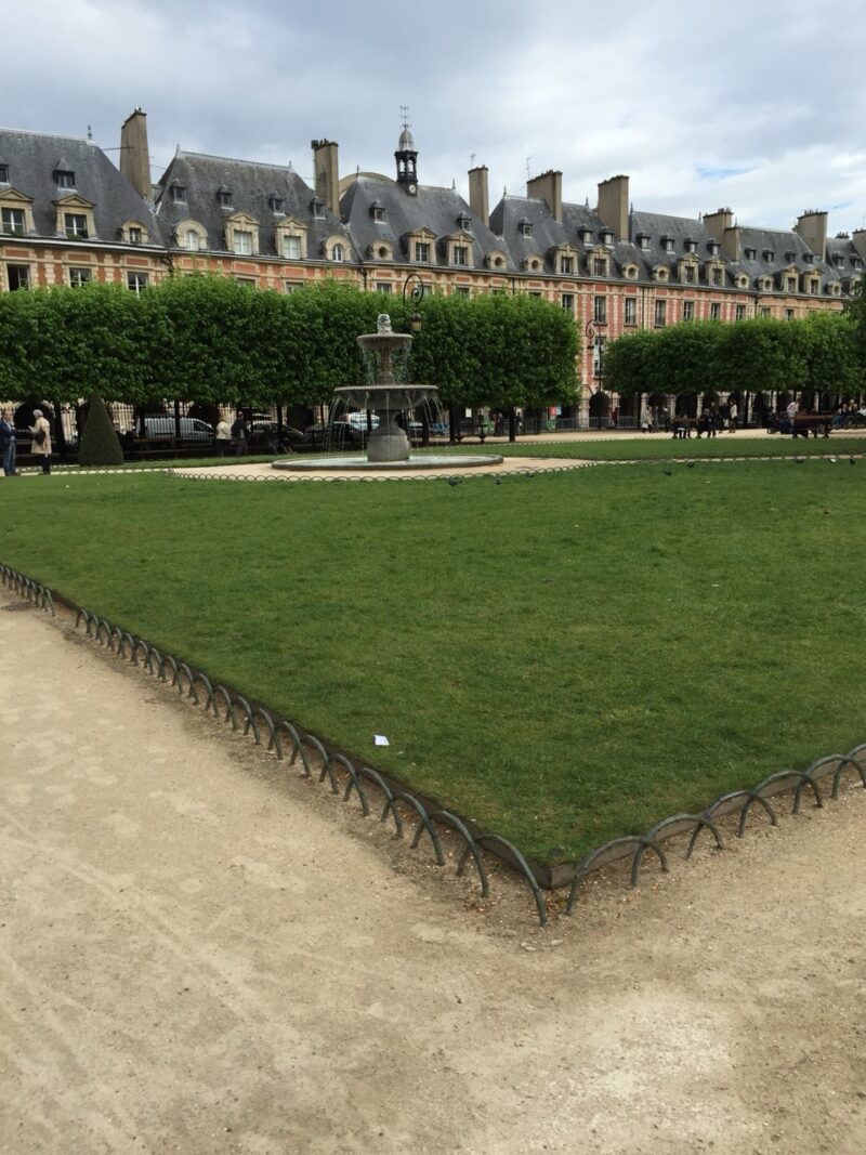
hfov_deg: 48.2
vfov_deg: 61.7
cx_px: 433
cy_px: 578
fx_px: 968
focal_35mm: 29
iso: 32
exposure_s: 1/1163
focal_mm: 4.15
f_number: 2.2
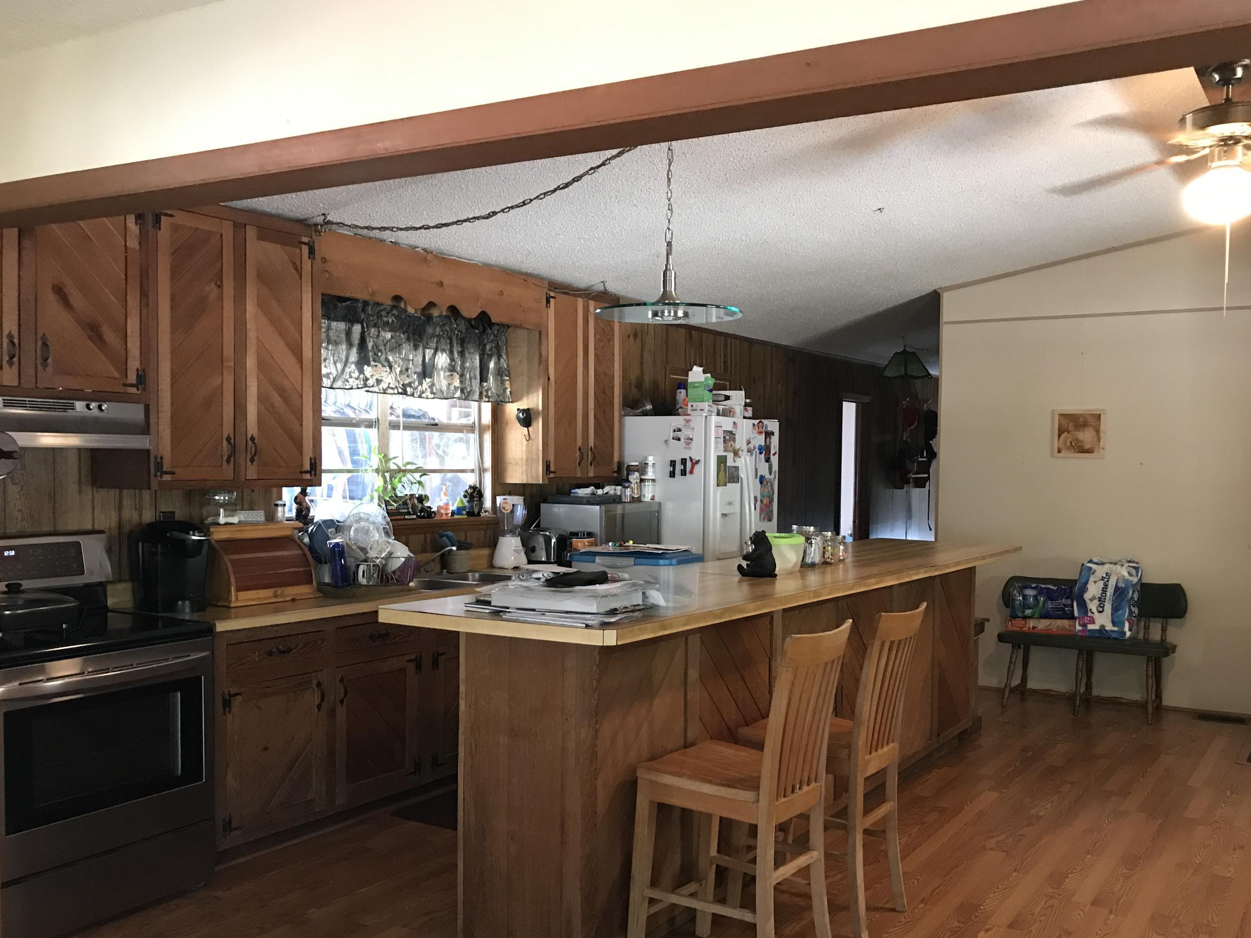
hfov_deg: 56.7
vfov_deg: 44.1
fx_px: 1157
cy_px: 528
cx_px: 688
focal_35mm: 32
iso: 80
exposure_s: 1/7
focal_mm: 3.99
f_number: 1.8
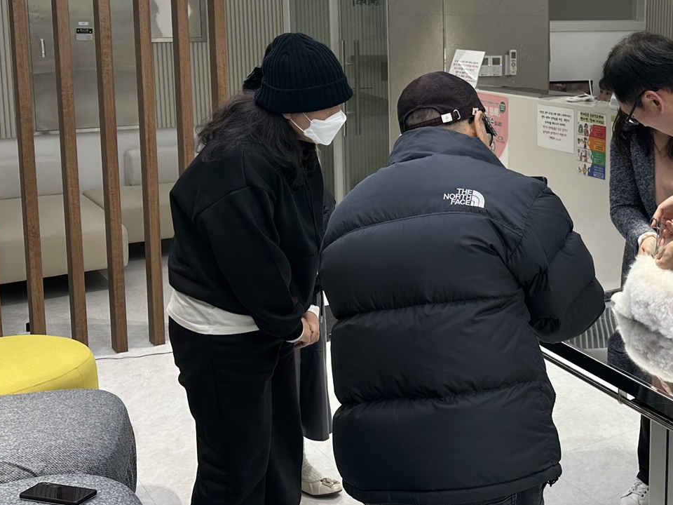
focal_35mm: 50
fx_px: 972
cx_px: 550
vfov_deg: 28.8
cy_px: 155
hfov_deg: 36.7
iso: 64
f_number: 1.78
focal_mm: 6.86
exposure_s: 1/120
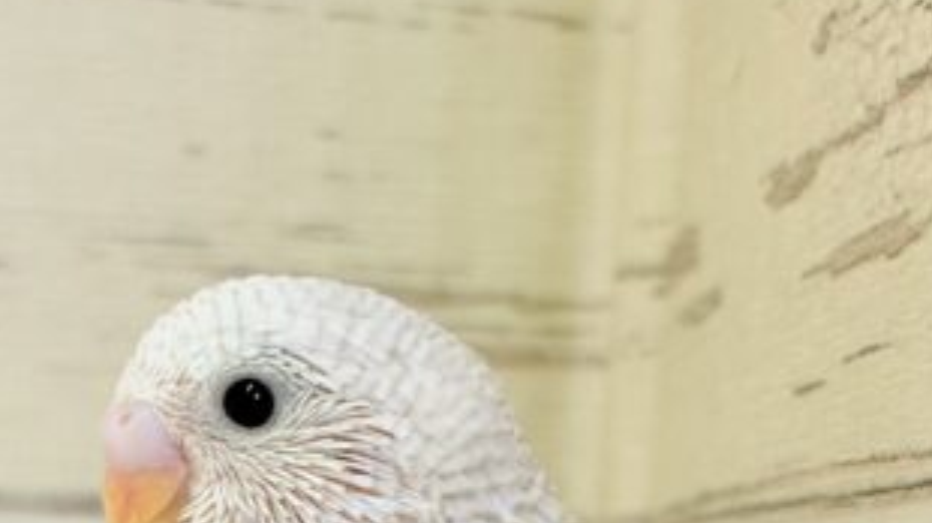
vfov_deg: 10.1
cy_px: 679
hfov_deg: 18.2
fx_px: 2890
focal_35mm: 117
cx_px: 225
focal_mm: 5.96
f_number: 1.6
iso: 100
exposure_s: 1/50
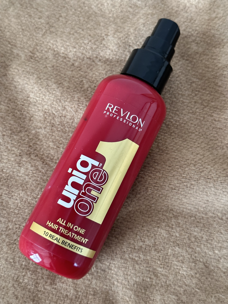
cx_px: 114
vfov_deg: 39.7
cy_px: 152
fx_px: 422
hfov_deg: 30.3
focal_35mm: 48
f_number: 1.78
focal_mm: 6.86
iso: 320
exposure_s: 1/40
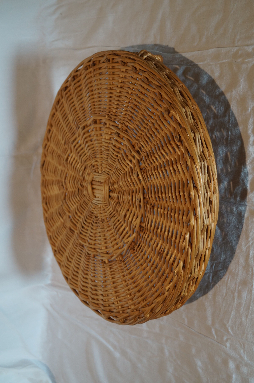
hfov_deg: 29.8
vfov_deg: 43.6
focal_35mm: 45
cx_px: 127
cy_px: 192
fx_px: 477
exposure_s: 1/60
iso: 500
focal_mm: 30
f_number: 4.5
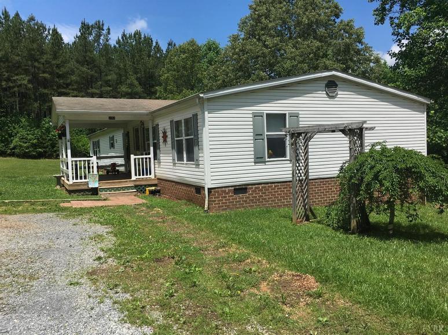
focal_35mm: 29
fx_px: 375
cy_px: 168
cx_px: 224
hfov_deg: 61.7
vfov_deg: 48.2
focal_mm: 4.15
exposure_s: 1/2331
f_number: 2.2
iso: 25
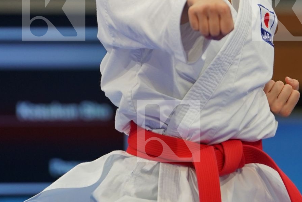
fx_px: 5091
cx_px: 169
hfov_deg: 3.4
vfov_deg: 2.3
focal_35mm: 607
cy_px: 10
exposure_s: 1/500
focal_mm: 200
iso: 640
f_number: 2.8
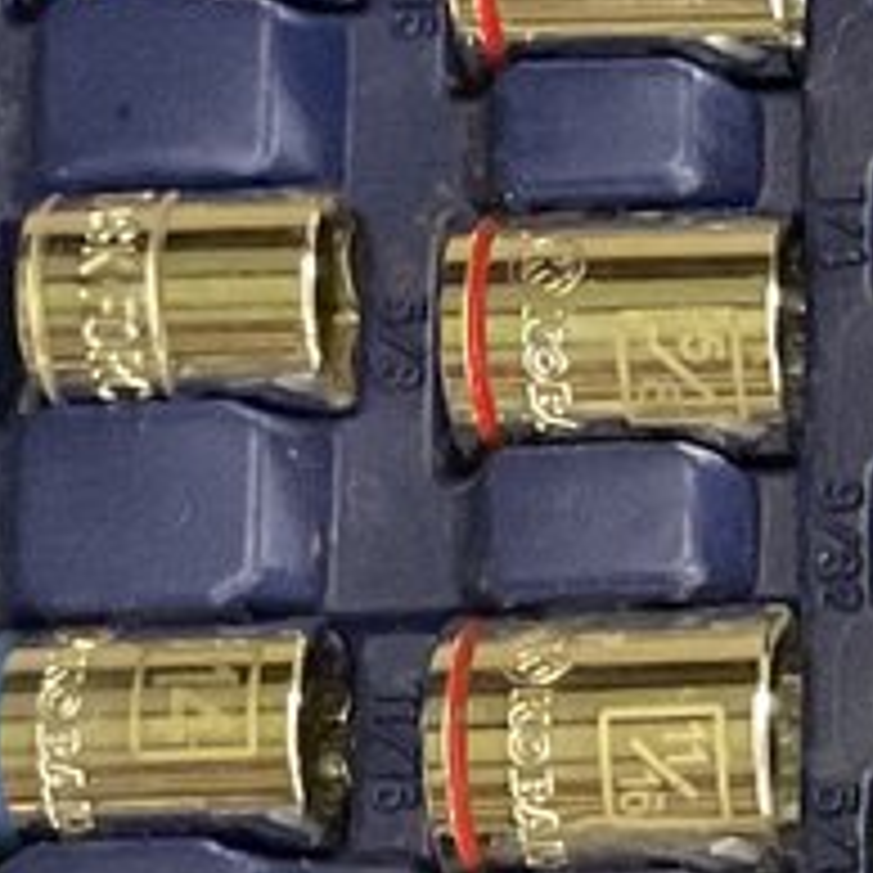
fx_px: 5707
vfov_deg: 8.7
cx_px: 2072
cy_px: 772
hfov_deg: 8.1
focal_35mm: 200
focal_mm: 3
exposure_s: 1/30
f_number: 1.8
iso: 500
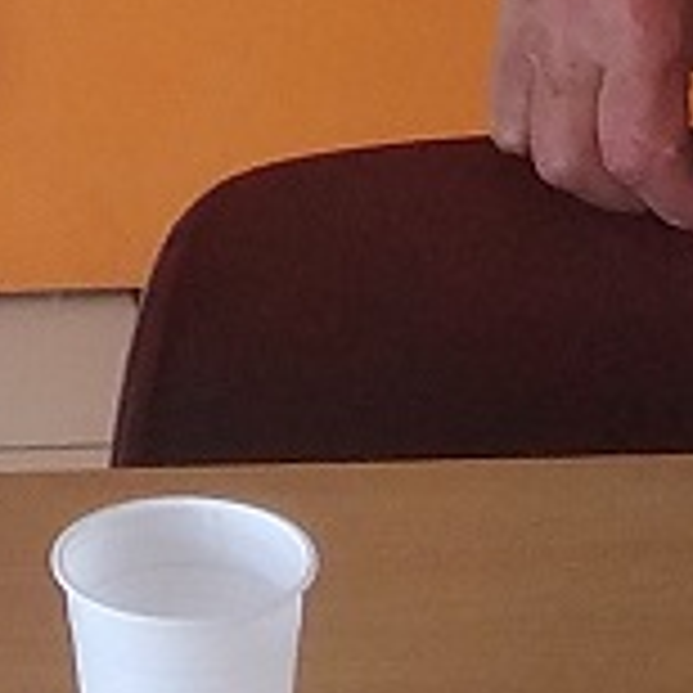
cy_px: -1312
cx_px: 4
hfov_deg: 7.8
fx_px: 5074
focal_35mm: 224
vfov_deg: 7.1
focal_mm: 3.62
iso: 203
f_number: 1.8
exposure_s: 1/30
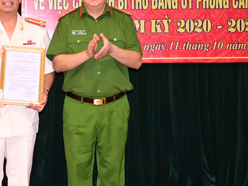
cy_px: 38
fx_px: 809
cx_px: -23
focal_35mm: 113
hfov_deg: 16.9
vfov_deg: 13.0
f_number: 5
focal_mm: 26
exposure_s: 1/200
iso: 1250
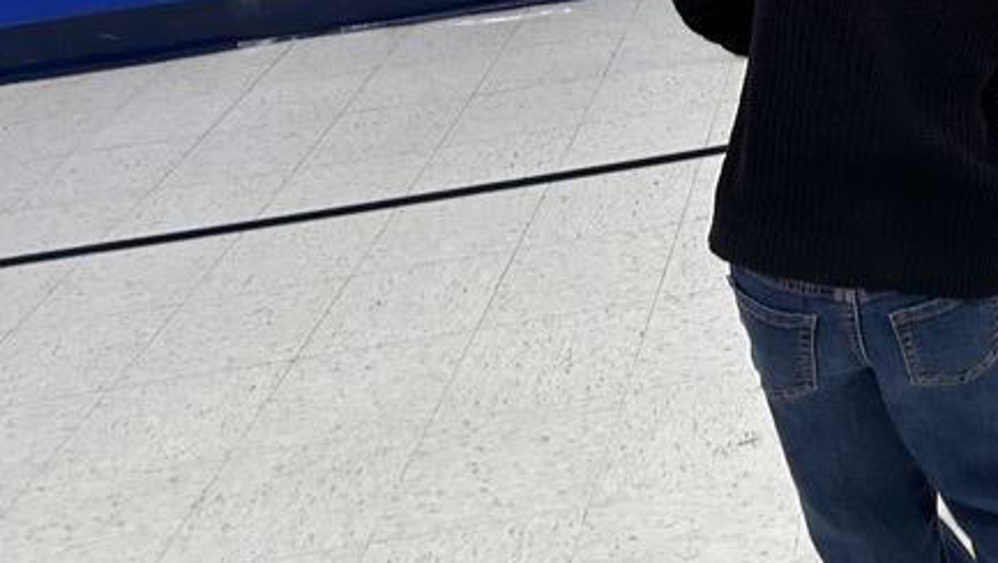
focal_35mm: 67
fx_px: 1774
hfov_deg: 27.9
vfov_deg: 17.8
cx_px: 1162
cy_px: 90
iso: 100
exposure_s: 1/120
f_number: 1.5
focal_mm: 5.7
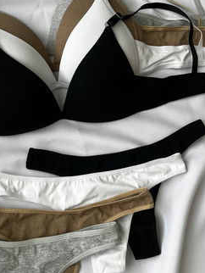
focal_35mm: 43
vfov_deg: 43.8
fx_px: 339
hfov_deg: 33.5
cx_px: 80
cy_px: 143
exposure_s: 1/100
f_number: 1.6
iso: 50
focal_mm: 5.1
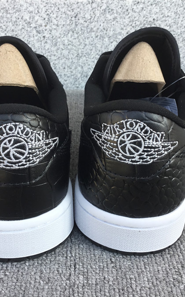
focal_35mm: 44
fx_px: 355
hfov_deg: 29.2
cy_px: 149
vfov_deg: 45.3
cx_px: 82
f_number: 2.4
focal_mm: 3.3
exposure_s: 1/105
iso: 25
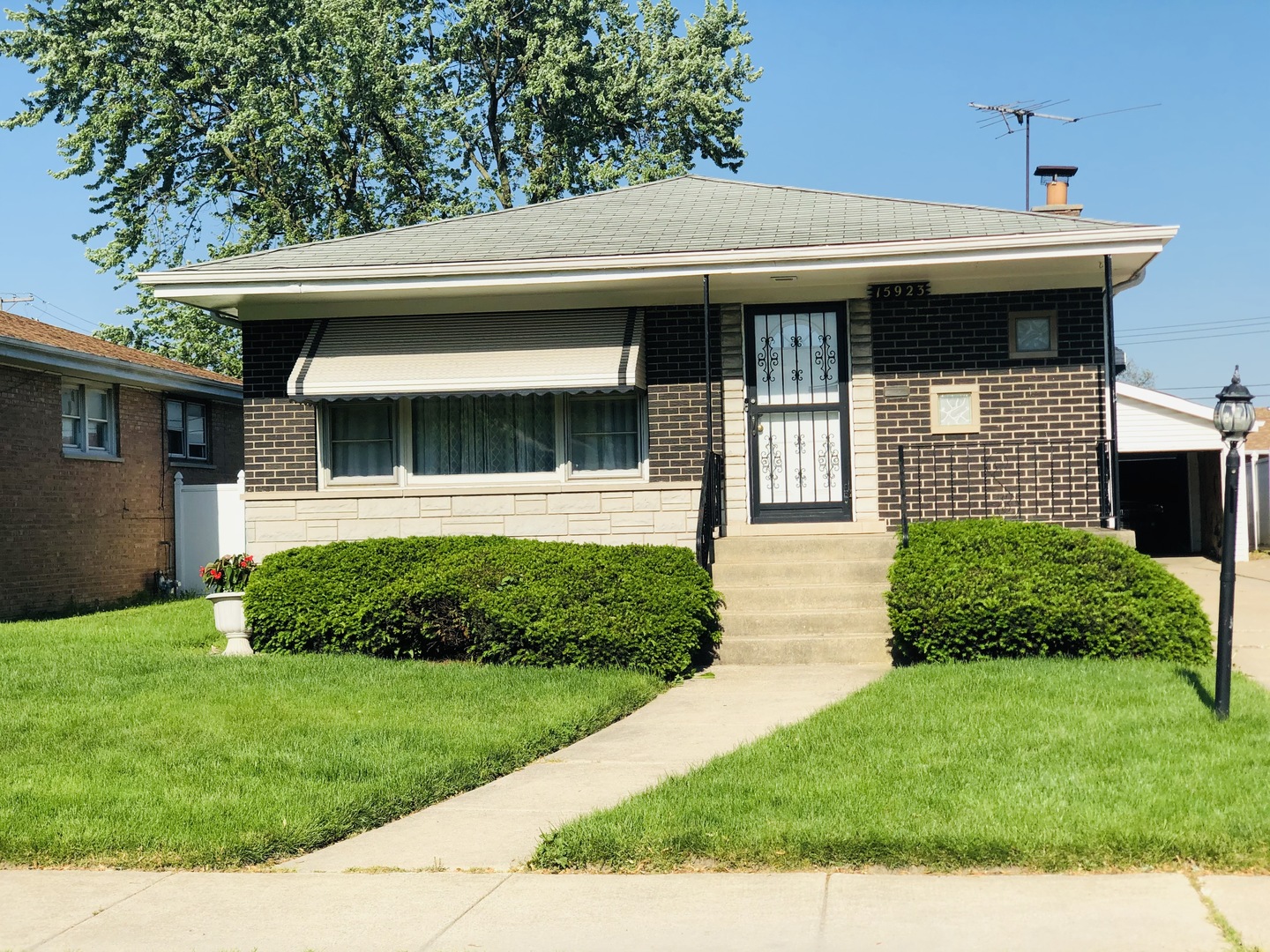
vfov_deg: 28.0
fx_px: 1908
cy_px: 476
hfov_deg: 36.8
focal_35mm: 52
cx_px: 635
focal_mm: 6
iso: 16
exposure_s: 1/1279
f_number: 2.4
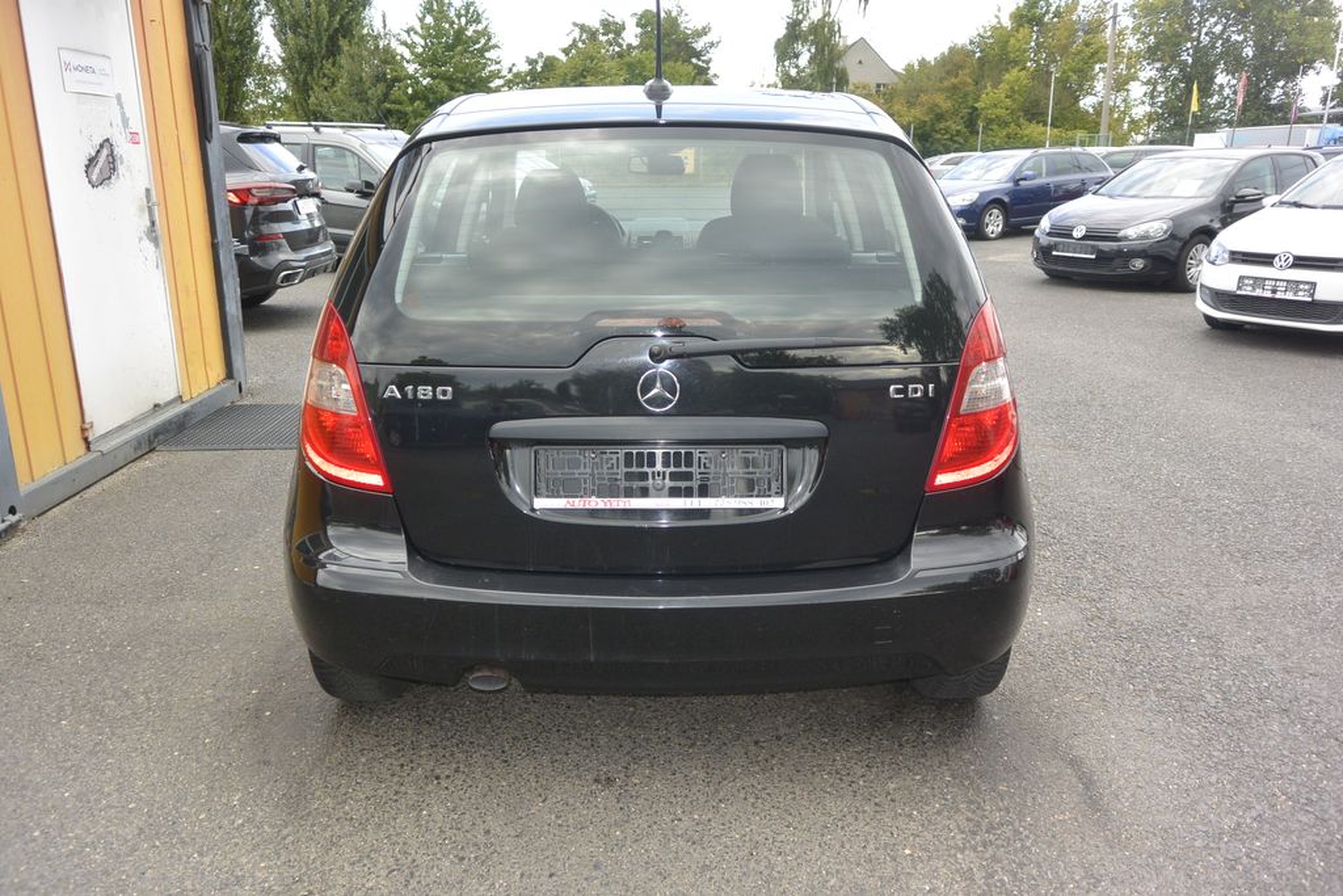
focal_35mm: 27
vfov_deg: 47.9
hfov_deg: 67.4
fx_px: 1007
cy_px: 448
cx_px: 672
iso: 160
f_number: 3.5
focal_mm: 10
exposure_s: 1/250
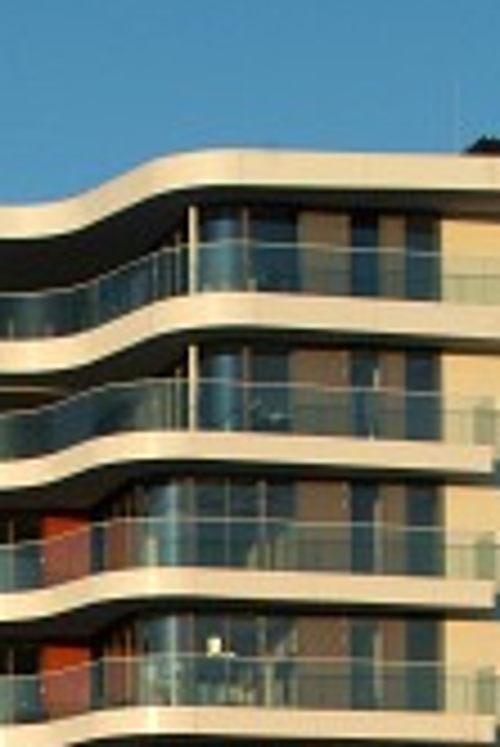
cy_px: 950
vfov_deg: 10.3
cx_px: -88
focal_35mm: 195
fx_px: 4054
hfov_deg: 7.0
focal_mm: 48
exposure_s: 1/250
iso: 200
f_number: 9.5
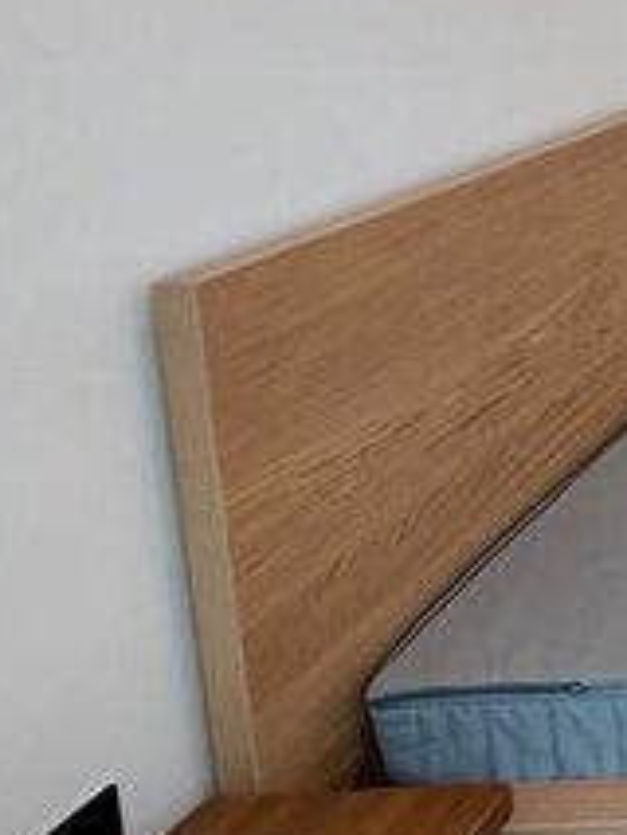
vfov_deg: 37.6
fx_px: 1110
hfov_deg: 18.0
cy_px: 37
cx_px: 1321
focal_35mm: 46
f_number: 2.2
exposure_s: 1/99
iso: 80
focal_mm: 2.22
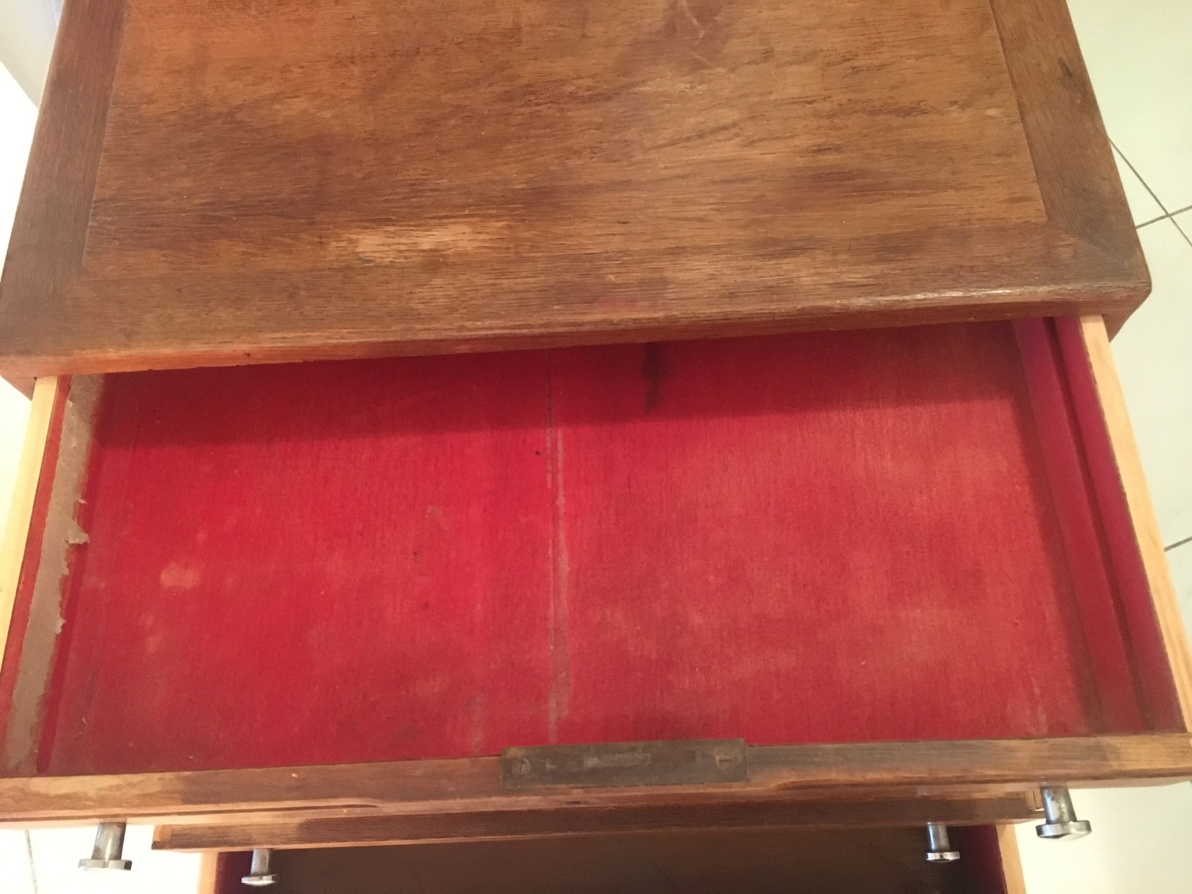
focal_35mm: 29
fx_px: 999
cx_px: 596
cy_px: 447
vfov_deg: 48.2
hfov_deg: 61.7
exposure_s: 1/17
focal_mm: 4.15
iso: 320
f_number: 2.2
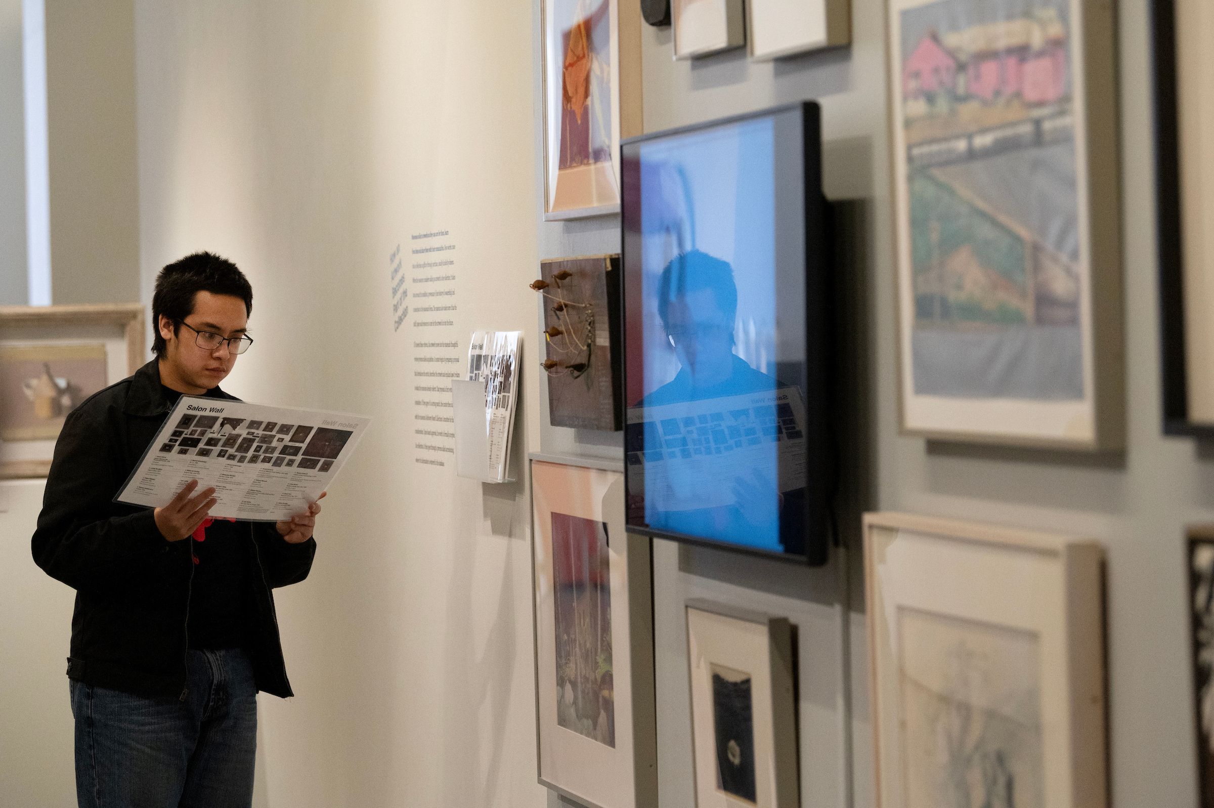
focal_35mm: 120
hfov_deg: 17.1
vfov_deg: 11.4
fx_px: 4044
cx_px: 607
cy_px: 404
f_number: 4
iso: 4000
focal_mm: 120
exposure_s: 1/320
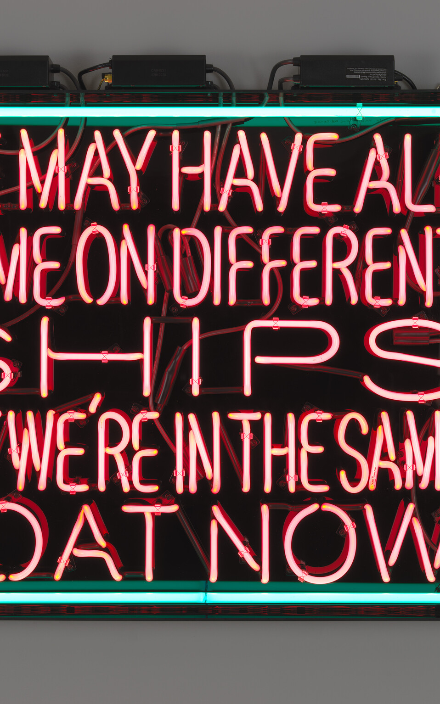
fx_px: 2092
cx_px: 187
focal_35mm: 109
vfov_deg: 19.1
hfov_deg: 12.0
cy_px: 352
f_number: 13
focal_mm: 120
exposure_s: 1/8
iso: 64
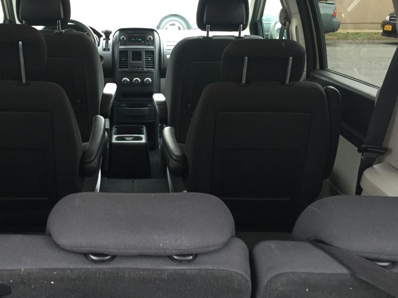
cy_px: 101
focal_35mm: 43
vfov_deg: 33.3
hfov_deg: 43.2
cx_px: 132
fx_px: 494
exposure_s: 1/30
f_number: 2.2
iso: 125
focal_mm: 4.15
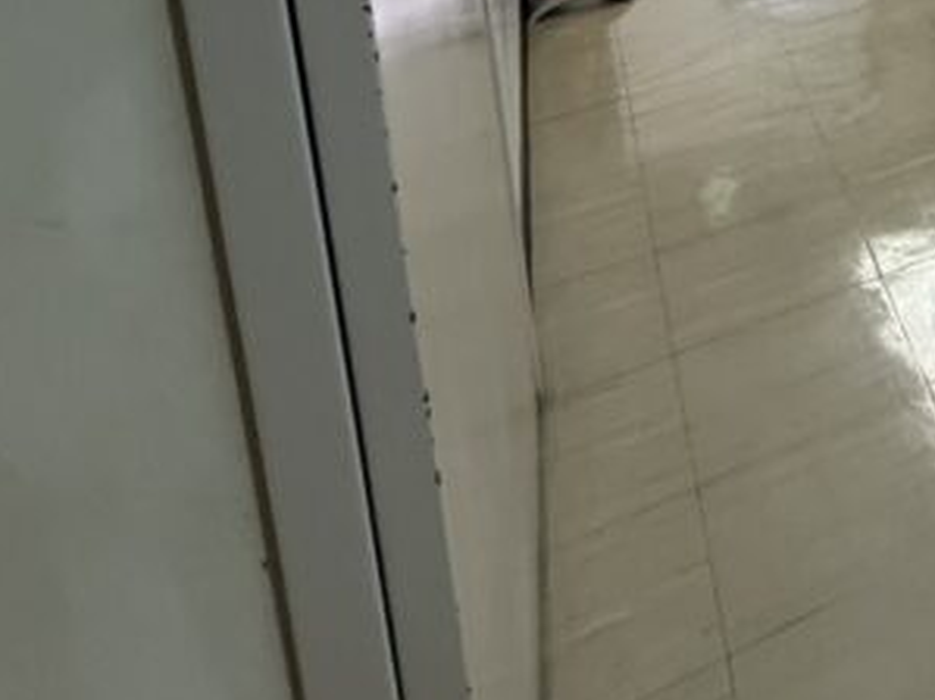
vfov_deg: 23.0
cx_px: 1485
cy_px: -412
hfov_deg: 25.9
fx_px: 1296
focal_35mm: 48
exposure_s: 1/60
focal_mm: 2.22
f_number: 2.2
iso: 200
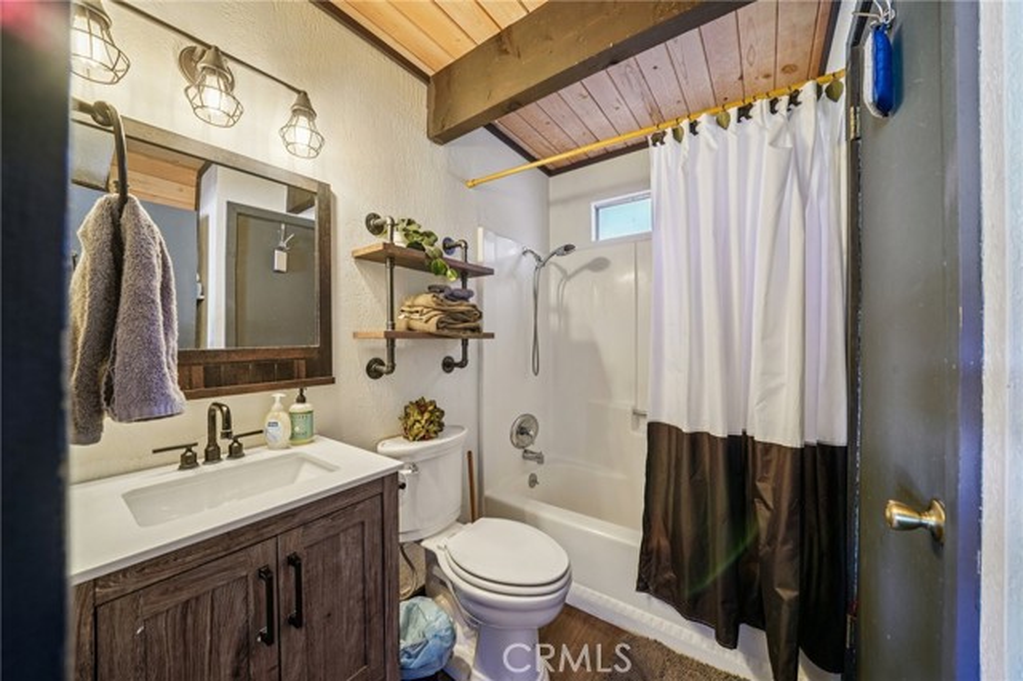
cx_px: 512
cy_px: 340
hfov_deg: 112.6
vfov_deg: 89.9
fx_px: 341
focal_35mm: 12
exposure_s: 1/2
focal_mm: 12
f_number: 9
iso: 400
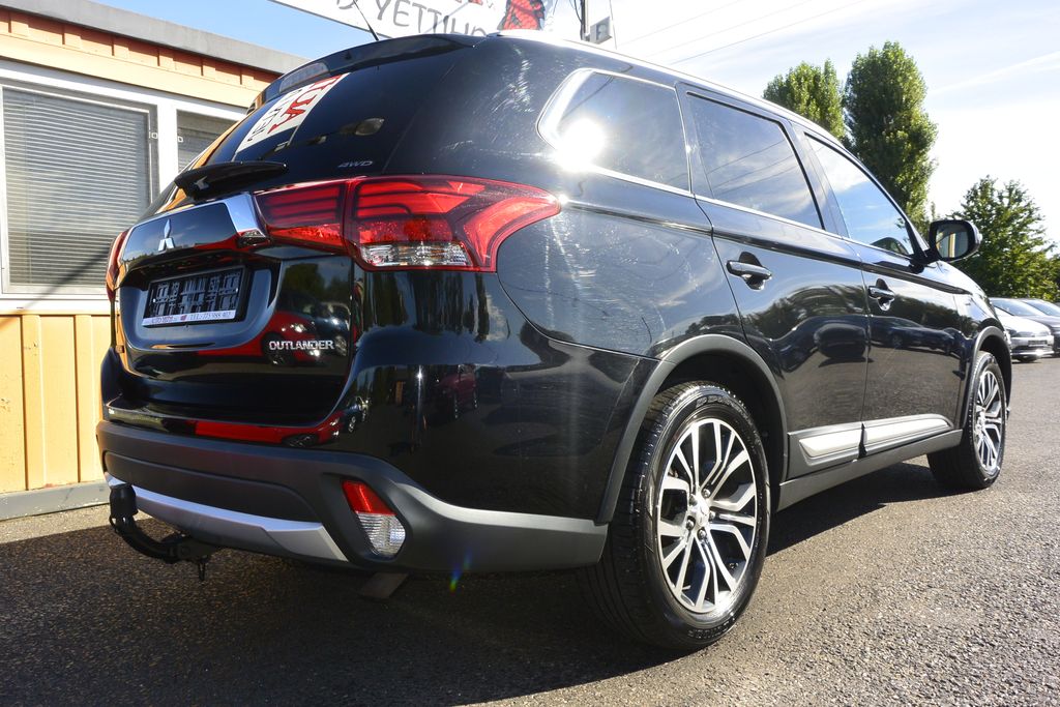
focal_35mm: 27
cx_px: 530
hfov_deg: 67.4
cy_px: 354
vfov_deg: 47.9
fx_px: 795
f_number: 6.3
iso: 160
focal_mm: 10
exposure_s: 1/250
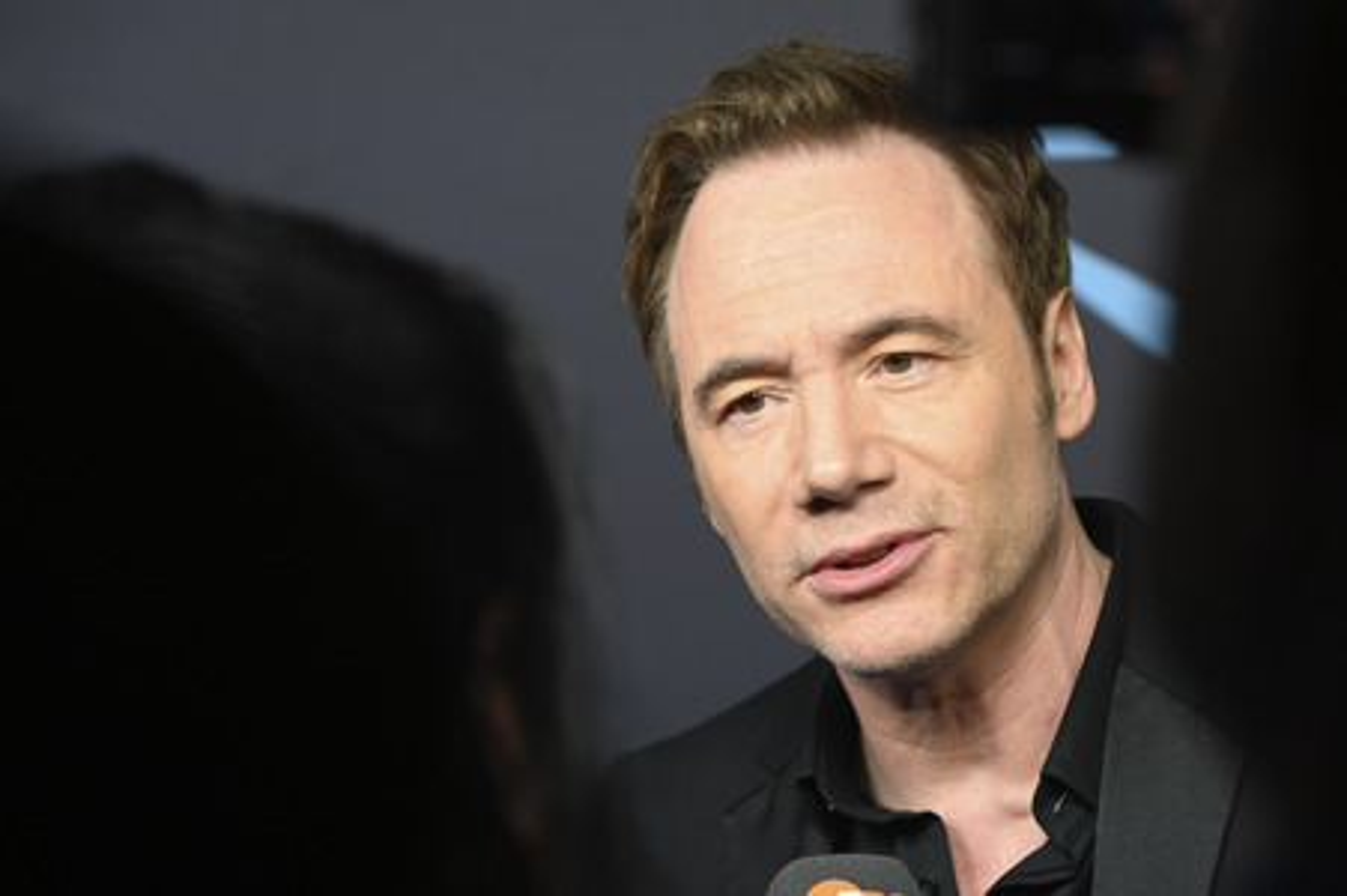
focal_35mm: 110
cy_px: 448
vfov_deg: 12.4
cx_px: 674
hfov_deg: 18.6
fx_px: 4113
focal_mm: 110
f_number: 6.3
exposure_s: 1/160
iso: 400
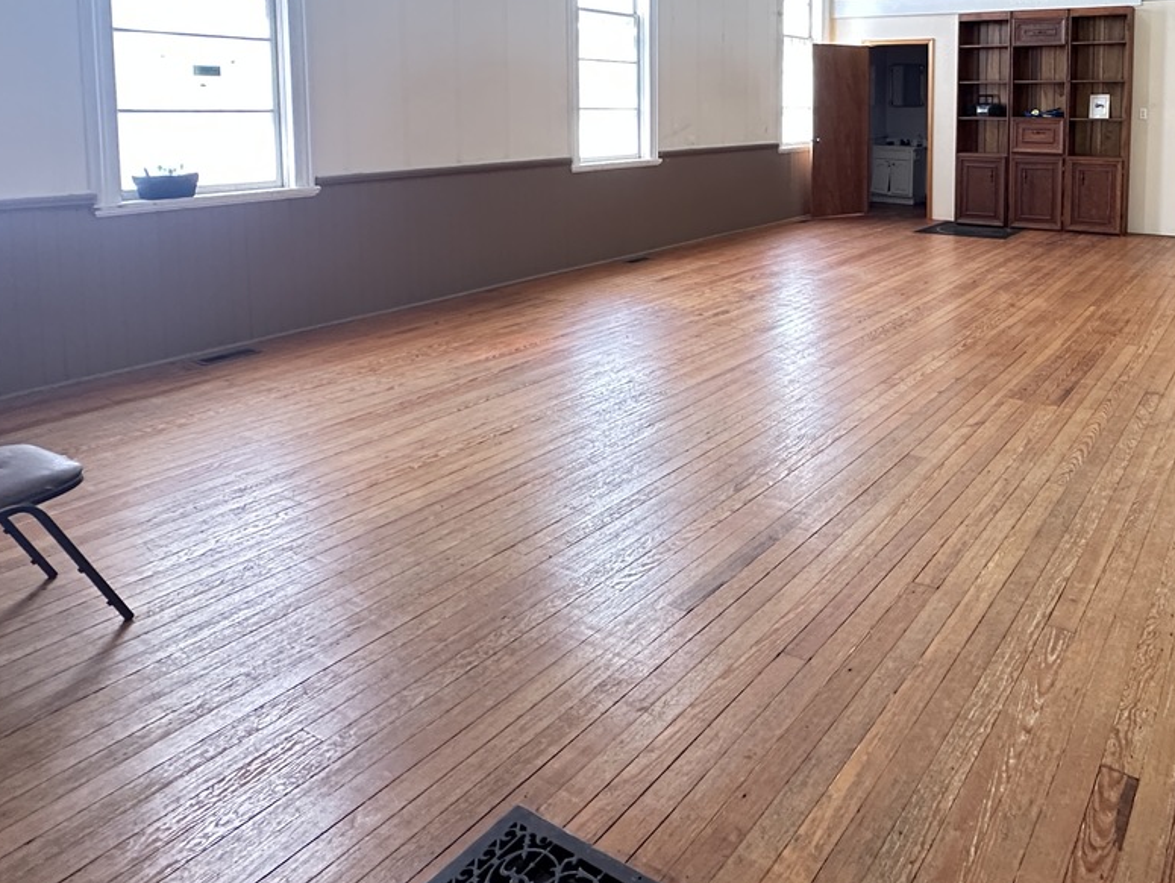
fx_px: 883
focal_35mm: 26
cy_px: 171
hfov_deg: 64.1
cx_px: 852
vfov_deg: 49.8
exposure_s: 1/60
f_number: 2.2
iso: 400
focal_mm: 2.22
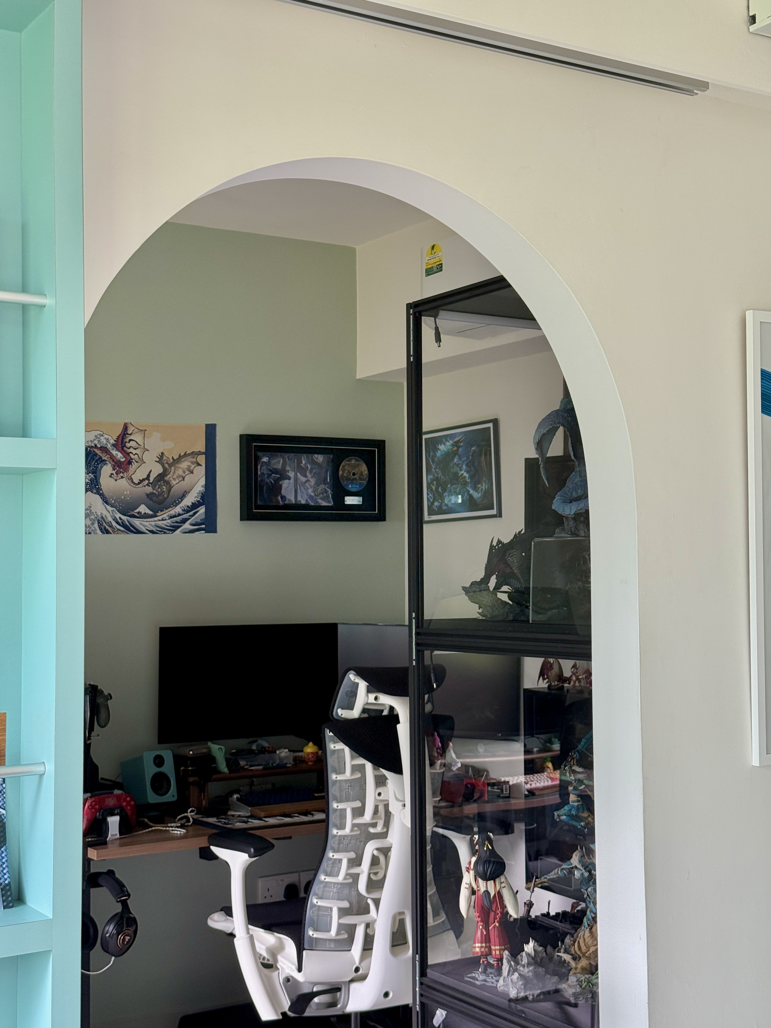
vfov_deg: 39.7
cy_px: 514
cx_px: 386
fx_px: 1426
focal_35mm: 48
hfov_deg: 30.3
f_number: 1.78
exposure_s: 1/74
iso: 125
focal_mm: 6.76
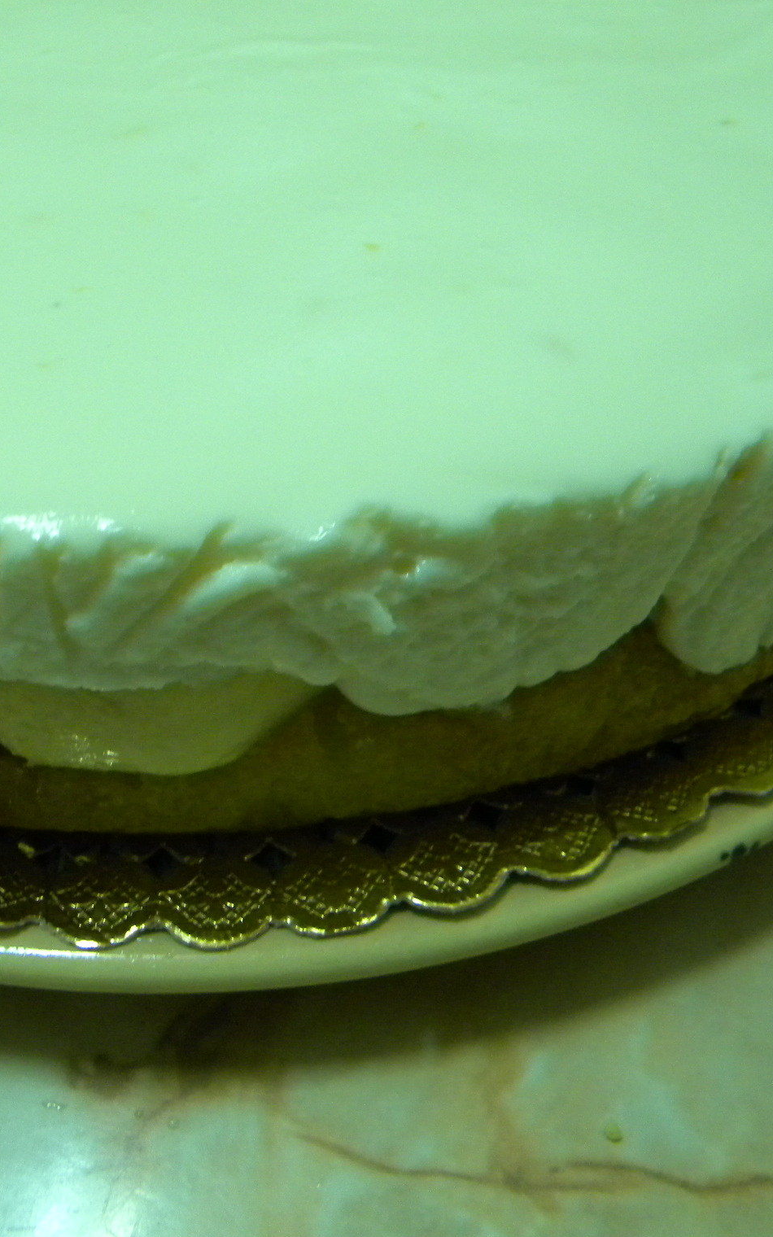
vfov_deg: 49.3
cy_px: 614
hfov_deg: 31.8
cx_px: 272
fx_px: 1348
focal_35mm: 40
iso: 400
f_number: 3.5
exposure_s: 1/33.1
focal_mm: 5
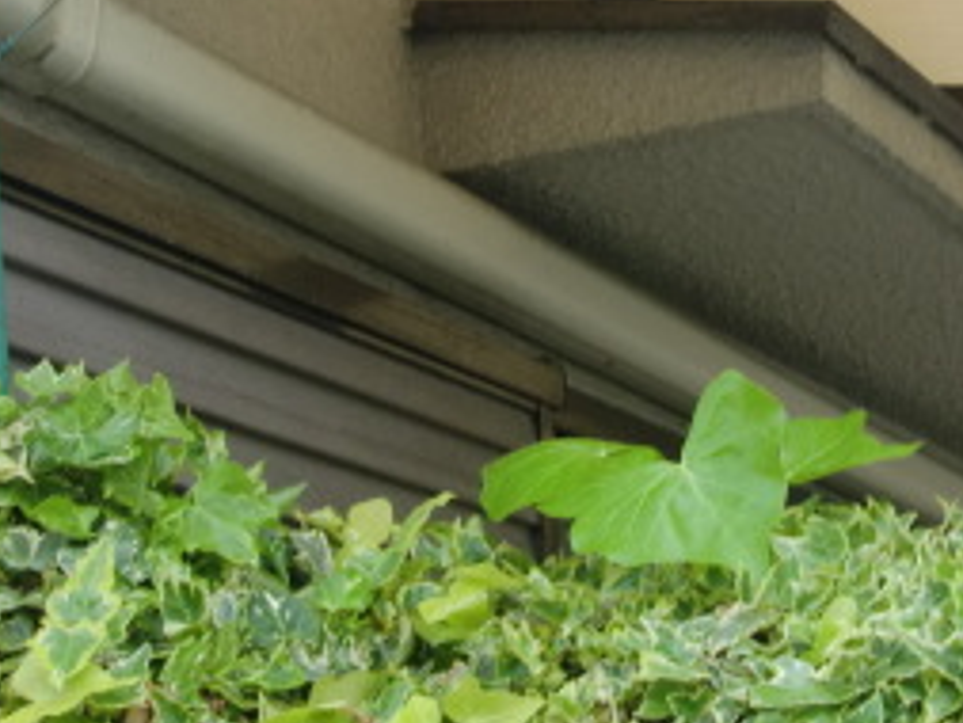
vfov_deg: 15.4
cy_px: 213
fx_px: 2672
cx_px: 693
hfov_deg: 20.3
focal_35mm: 96
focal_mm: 6.66
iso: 64
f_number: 3.9
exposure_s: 1/100
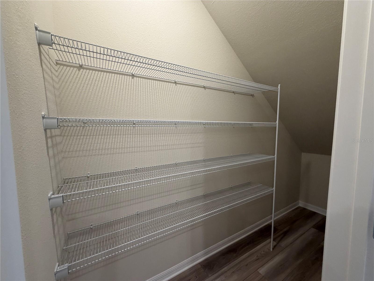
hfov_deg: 102.1
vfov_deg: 85.7
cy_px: 140
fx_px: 151
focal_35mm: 14
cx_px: 187
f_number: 2.2
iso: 250
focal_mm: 2.22
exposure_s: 1/120
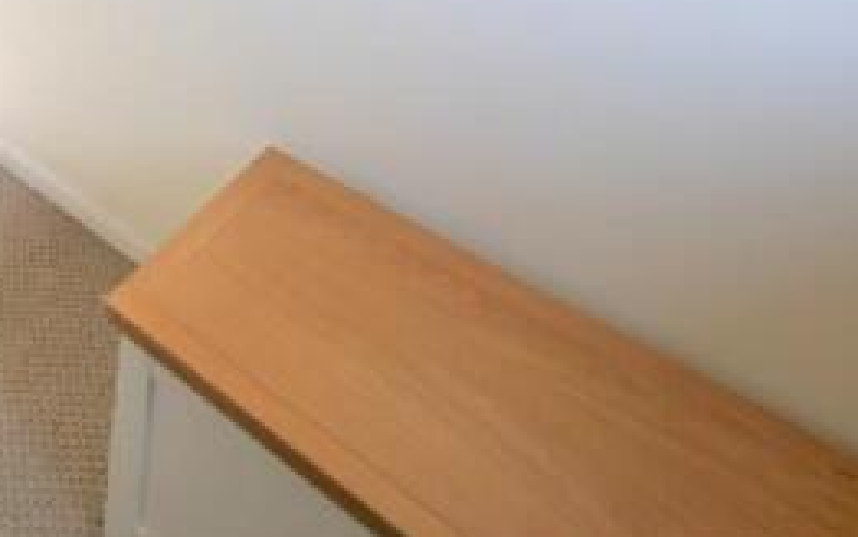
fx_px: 772
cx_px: 39
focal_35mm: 33
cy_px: -172
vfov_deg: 30.0
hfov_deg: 49.6
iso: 200
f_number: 4
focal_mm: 7
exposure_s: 1/125
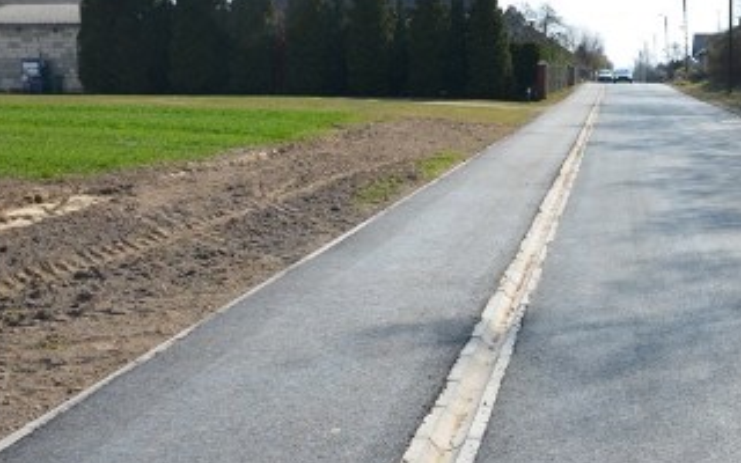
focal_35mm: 55
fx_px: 1111
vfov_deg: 23.6
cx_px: 637
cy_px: 243
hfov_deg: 35.2
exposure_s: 1/250
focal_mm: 18
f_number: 8
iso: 100
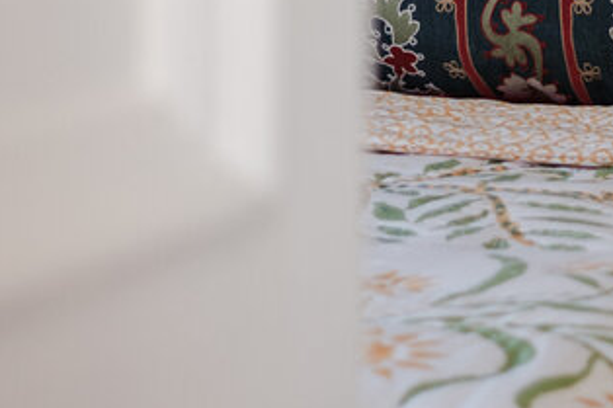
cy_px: -324
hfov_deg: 10.3
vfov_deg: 7.0
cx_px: 980
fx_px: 3250
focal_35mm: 191
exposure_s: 1/100
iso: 320
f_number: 1.6
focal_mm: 33
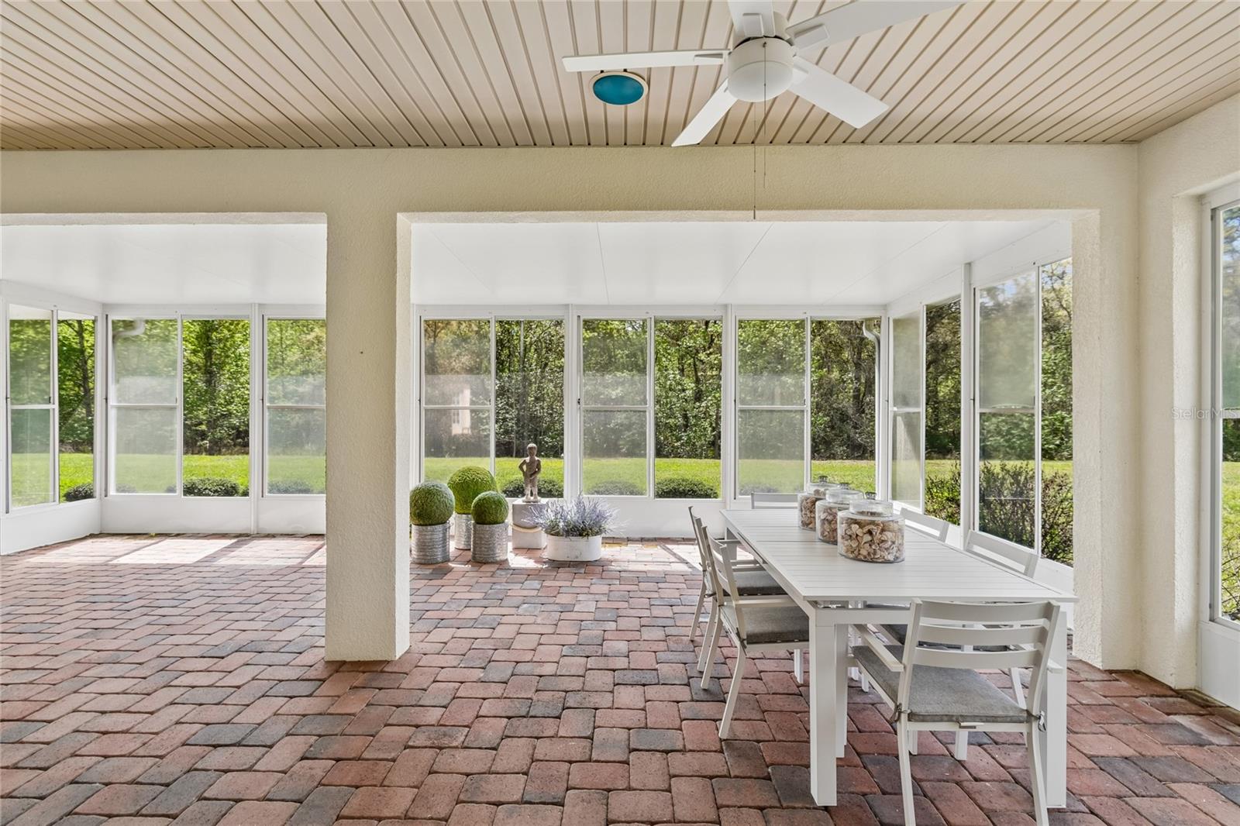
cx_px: 620
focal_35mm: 15
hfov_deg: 100.4
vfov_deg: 77.3
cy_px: 413
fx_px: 517
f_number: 7.1
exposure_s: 1/125
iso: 100
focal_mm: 10
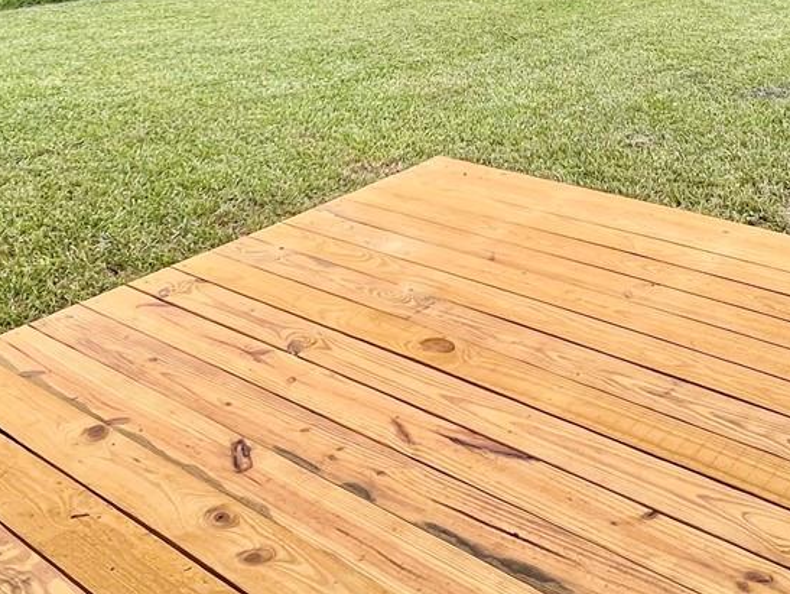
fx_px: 868
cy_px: -110
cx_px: 517
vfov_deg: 31.8
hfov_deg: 48.2
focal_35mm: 38
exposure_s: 1/199
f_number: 1.8
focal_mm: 1.57
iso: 32
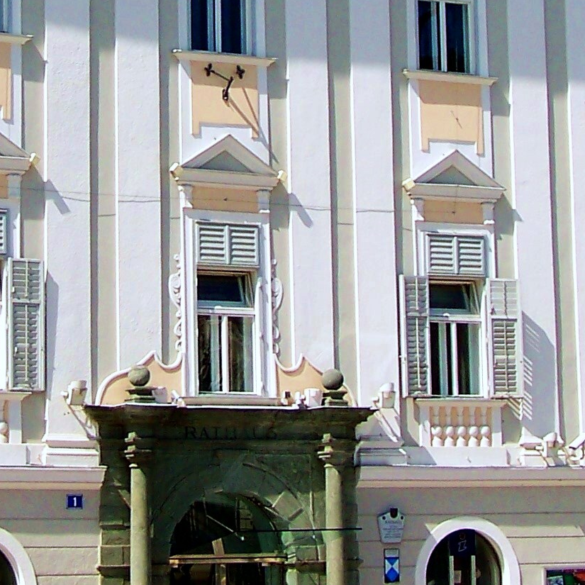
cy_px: 55
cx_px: 188
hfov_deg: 13.9
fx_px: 2390
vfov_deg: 13.8
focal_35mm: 125
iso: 64
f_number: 4
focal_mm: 6.3
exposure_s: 1/500
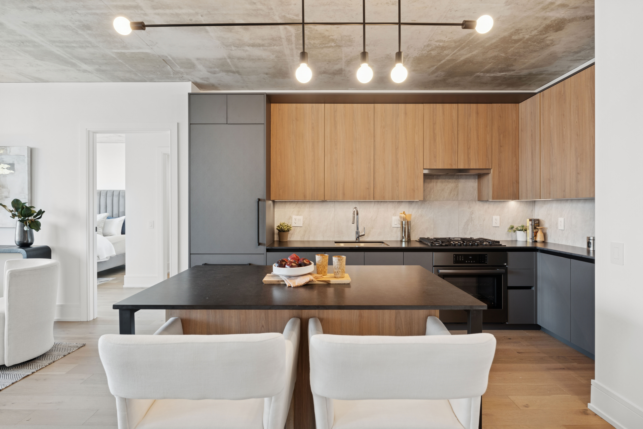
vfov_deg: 67.4
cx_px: 322
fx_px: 321
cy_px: 214
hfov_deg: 90.0
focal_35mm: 18
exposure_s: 1/15
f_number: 8
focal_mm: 18
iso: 320
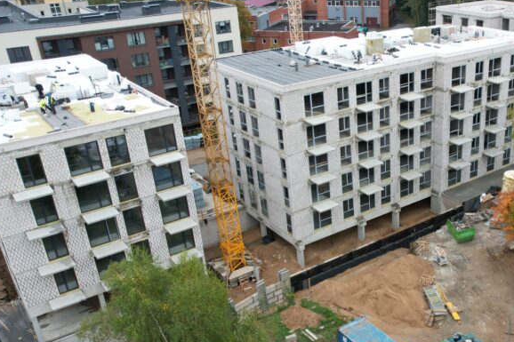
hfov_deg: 47.7
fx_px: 557
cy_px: 212
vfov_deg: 34.0
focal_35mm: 39
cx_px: 387
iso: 140
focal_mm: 8.38
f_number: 2.8
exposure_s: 1/500
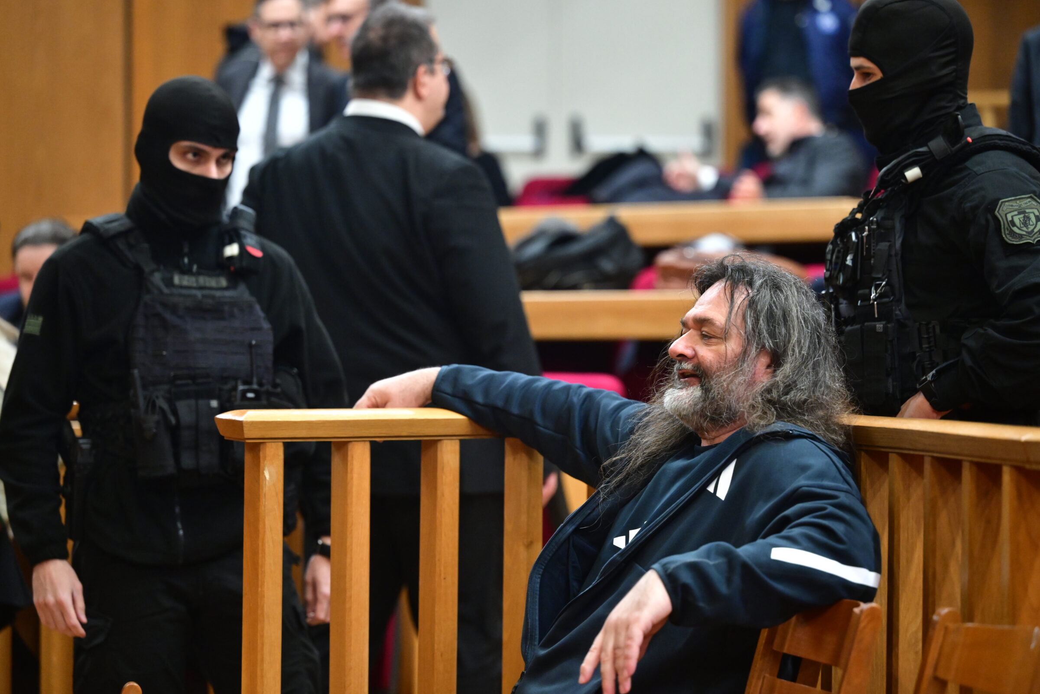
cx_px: 548
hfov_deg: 16.0
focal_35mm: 128
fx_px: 3697
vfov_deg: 10.7
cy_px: 370
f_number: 2.8
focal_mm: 120
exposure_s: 1/200
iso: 4000
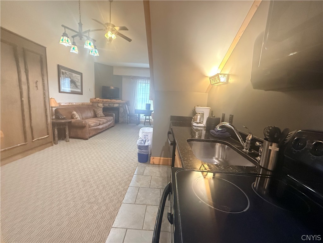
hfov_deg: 102.1
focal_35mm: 14
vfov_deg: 85.7
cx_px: 162
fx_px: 131
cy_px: 122
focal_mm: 2.22
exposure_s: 1/60
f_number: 2.2
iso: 800
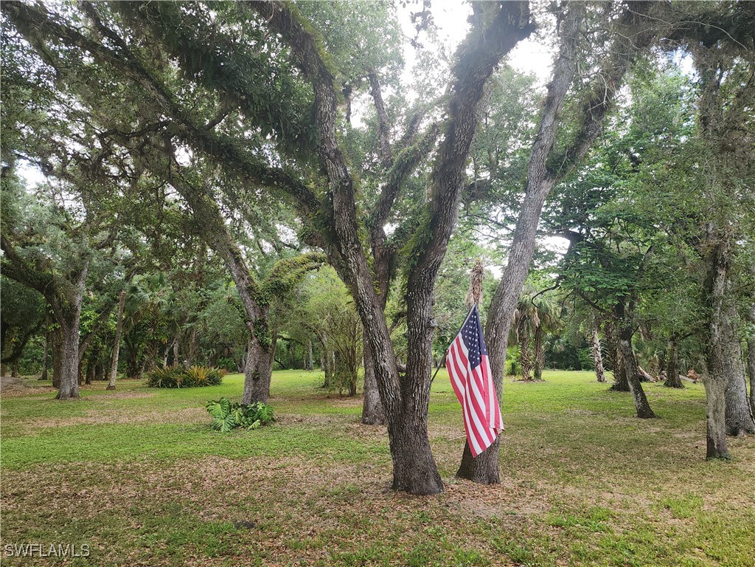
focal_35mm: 23
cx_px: 378
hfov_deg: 73.9
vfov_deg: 58.9
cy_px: 284
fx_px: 502
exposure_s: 1/120
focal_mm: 6.4
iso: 20
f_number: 1.8
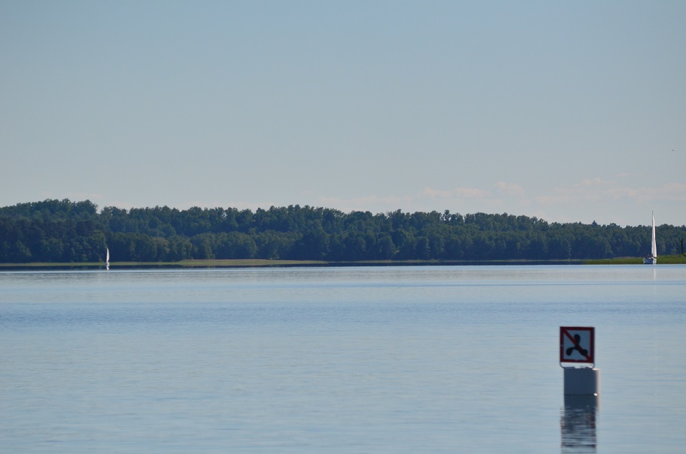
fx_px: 5561
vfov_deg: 4.7
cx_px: 343
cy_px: 227
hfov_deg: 7.1
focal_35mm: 292
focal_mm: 195
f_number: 5.3
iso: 560
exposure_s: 1/8000
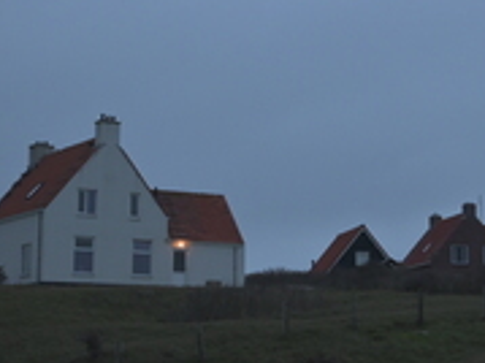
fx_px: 1246
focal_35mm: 89
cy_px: 161
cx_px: 352
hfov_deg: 21.9
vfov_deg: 16.6
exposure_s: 1/160
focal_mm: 24
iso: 500
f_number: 2.8
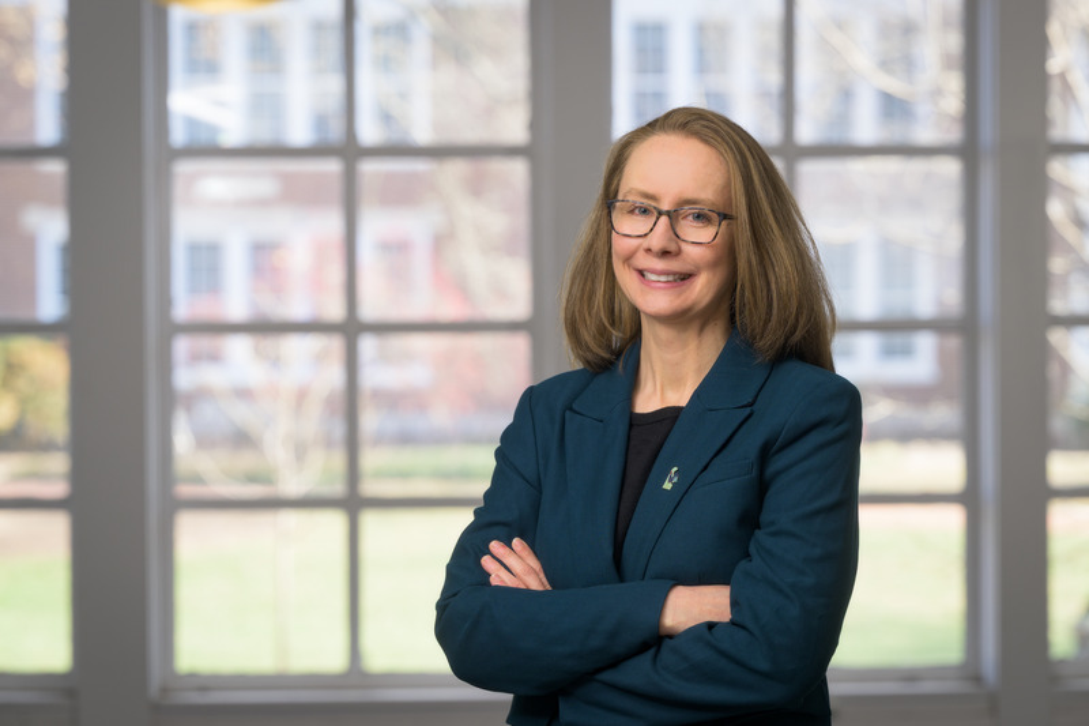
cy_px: 363
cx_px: 544
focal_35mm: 120
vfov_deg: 11.4
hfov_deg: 17.1
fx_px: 3629
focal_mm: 120
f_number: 5
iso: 200
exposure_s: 1/100
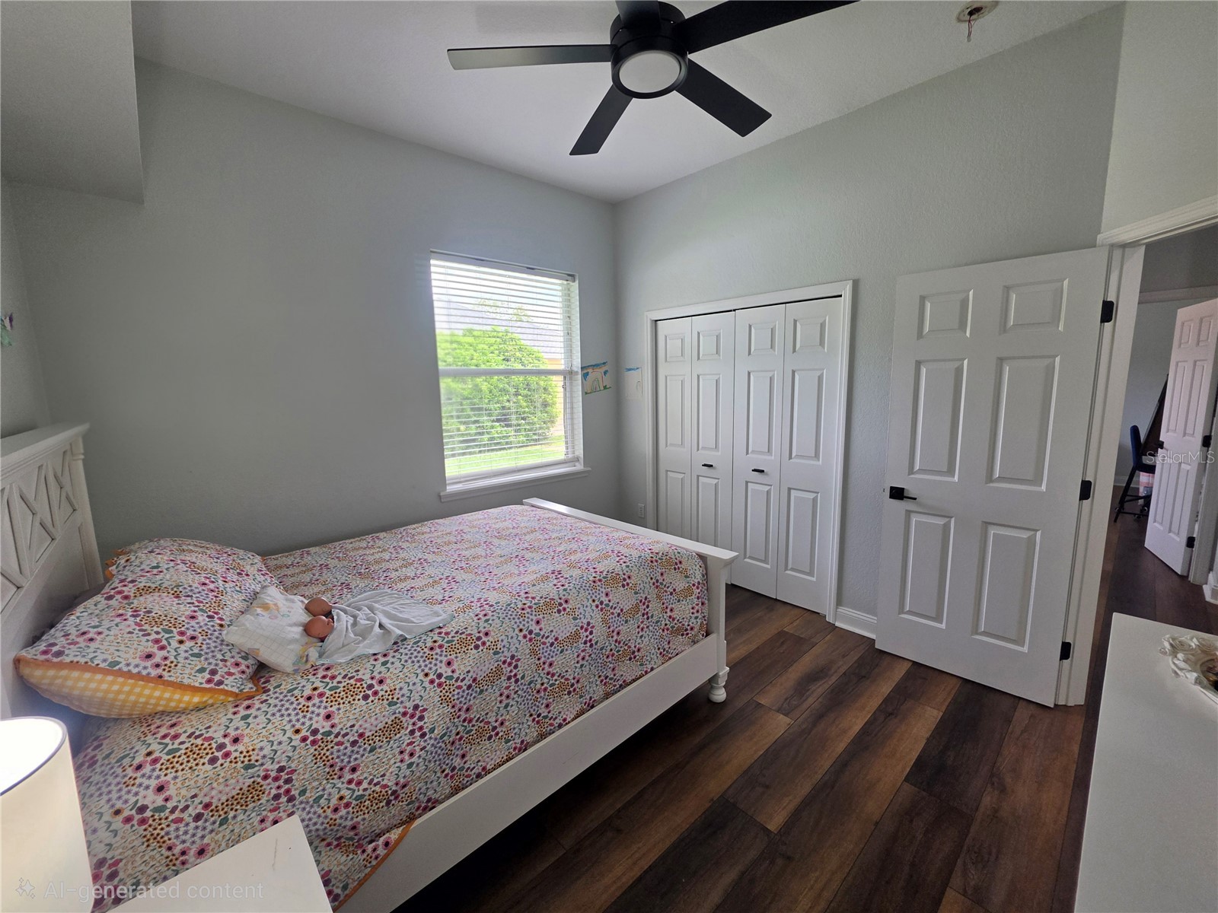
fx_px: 457
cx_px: 609
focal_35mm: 13
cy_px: 456
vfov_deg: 89.9
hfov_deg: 106.2
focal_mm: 2.2
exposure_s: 1/120
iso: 50
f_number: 1.9
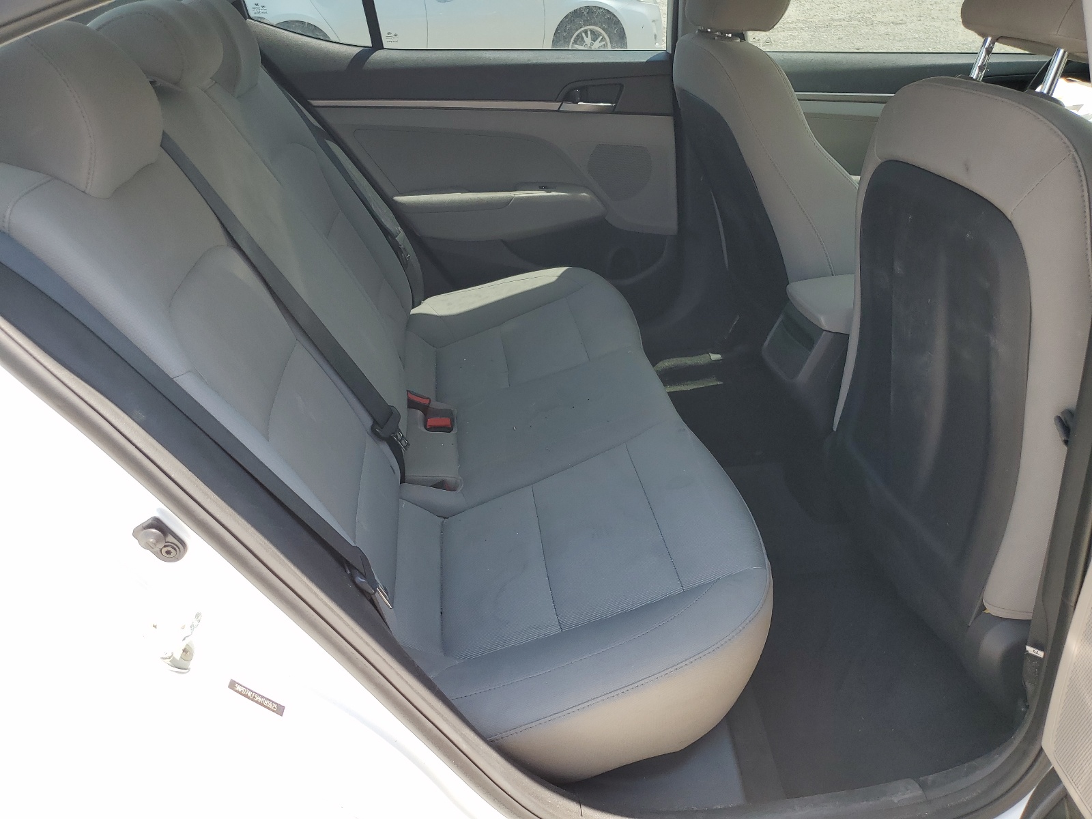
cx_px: 546
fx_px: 820
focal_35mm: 26
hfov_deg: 67.3
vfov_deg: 53.1
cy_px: 410
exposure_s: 1/556
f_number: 1.5
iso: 50
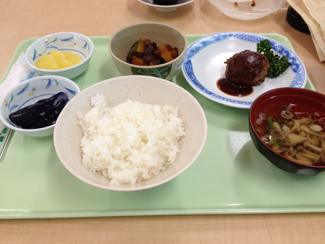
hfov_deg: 52.6
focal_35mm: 35
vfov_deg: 40.7
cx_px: 162
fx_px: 329
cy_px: 122
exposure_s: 1/60
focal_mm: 4.28
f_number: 2.4
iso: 80
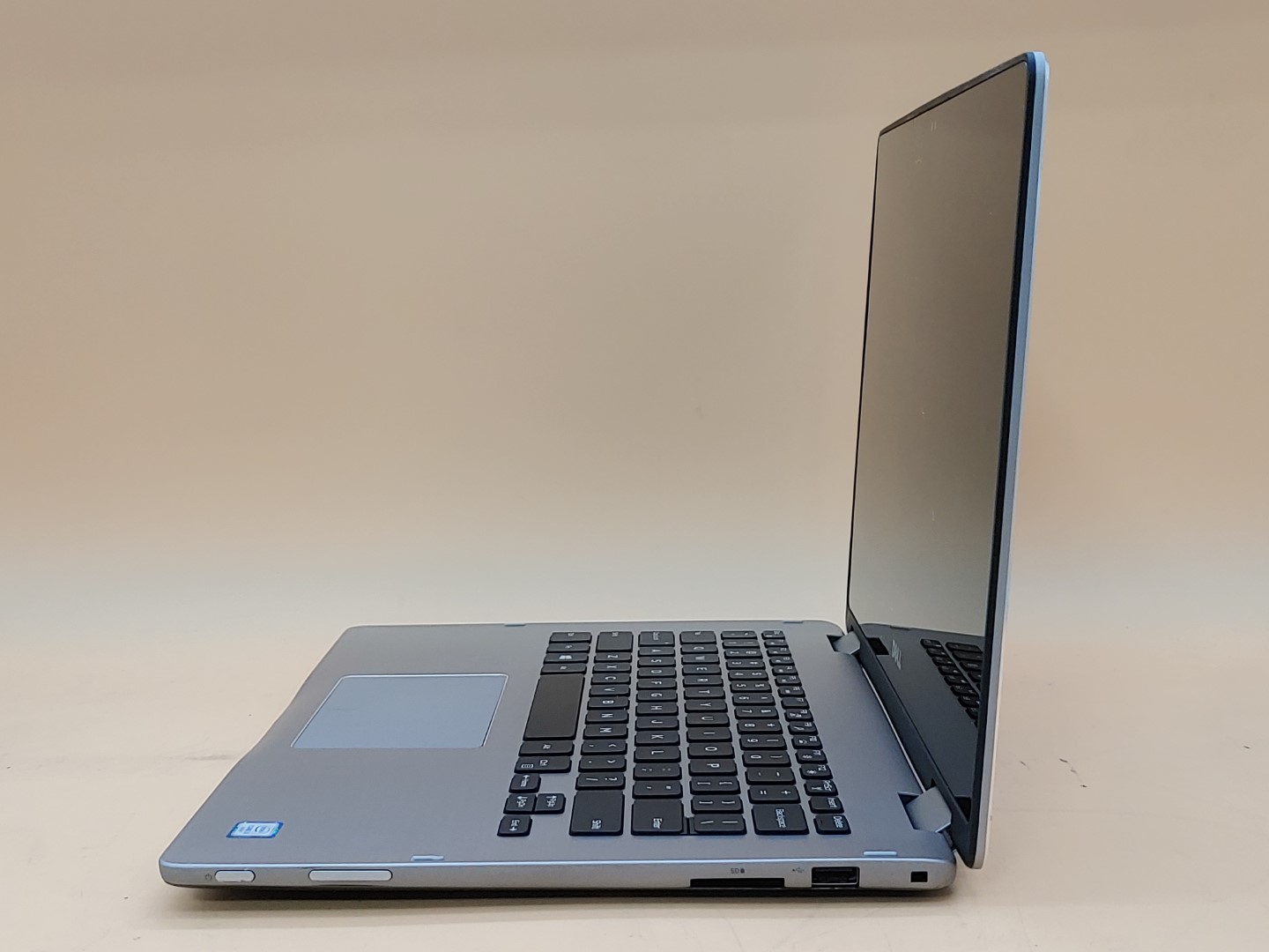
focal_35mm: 46
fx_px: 1686
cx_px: 634
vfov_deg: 31.5
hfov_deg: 41.2
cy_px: 476
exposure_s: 1/72
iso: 50
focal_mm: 4.36
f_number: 1.8
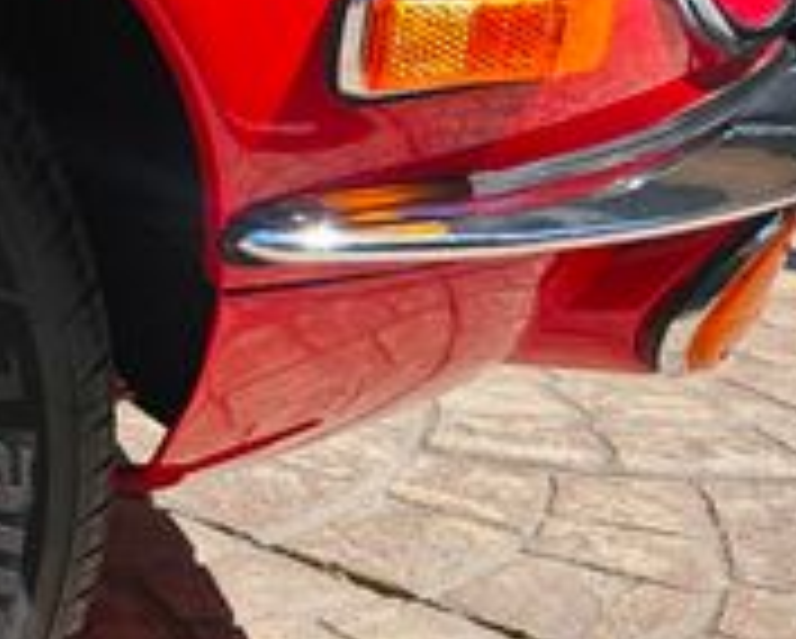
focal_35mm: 81
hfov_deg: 18.6
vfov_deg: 19.0
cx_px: -612
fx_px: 1910
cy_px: 360
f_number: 1.7
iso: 25
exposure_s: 1/1005
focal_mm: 6.3
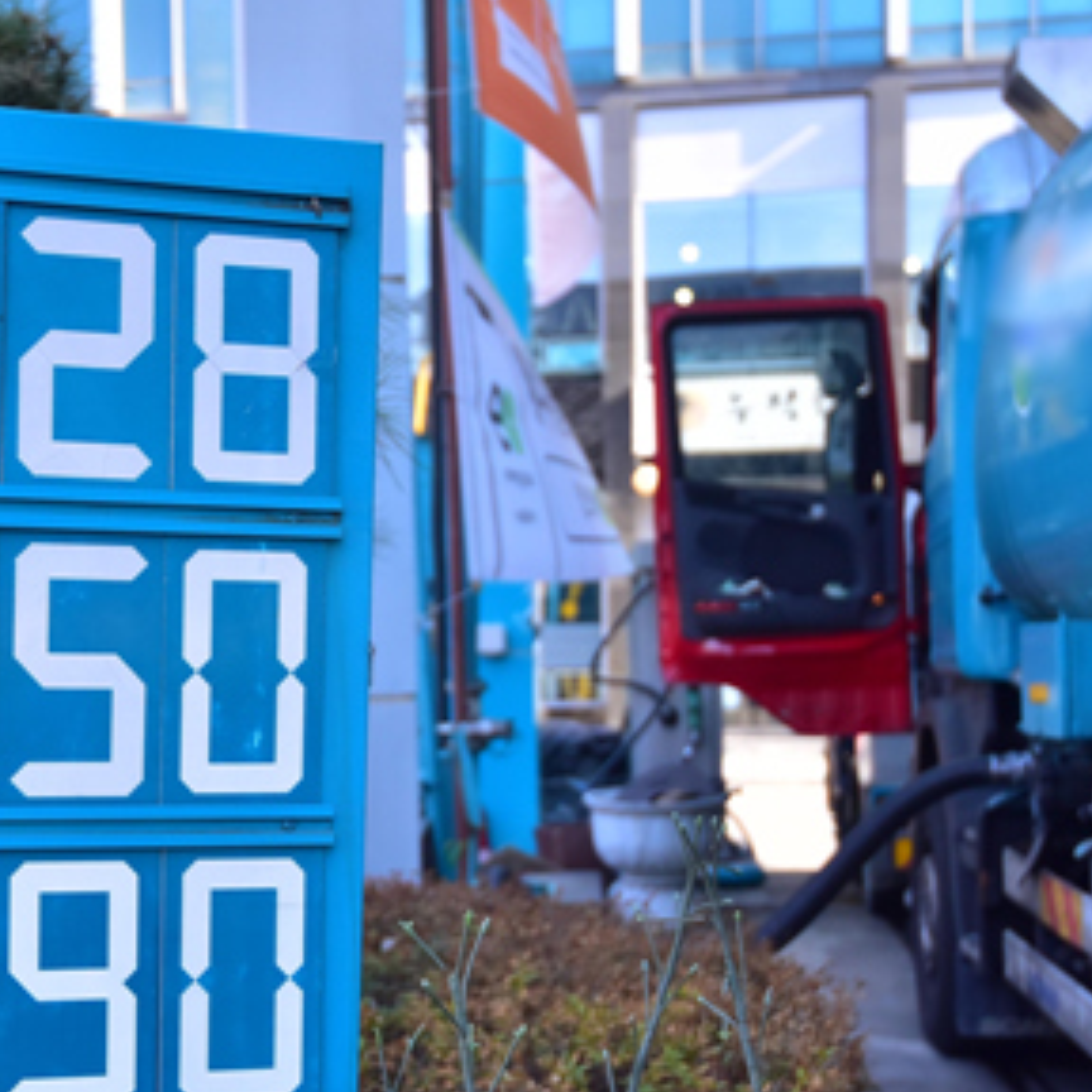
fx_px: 2356
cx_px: 205
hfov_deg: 25.6
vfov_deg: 26.0
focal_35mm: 66
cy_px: 730
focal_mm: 35
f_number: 4
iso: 400
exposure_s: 1/500
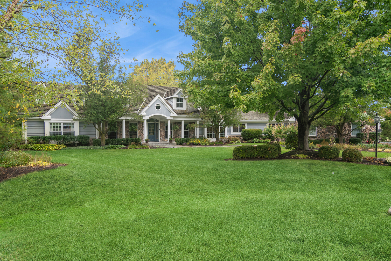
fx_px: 239
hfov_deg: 78.6
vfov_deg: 57.2
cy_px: 130
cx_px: 196
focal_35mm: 22
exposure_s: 1/125
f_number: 8
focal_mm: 15
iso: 200
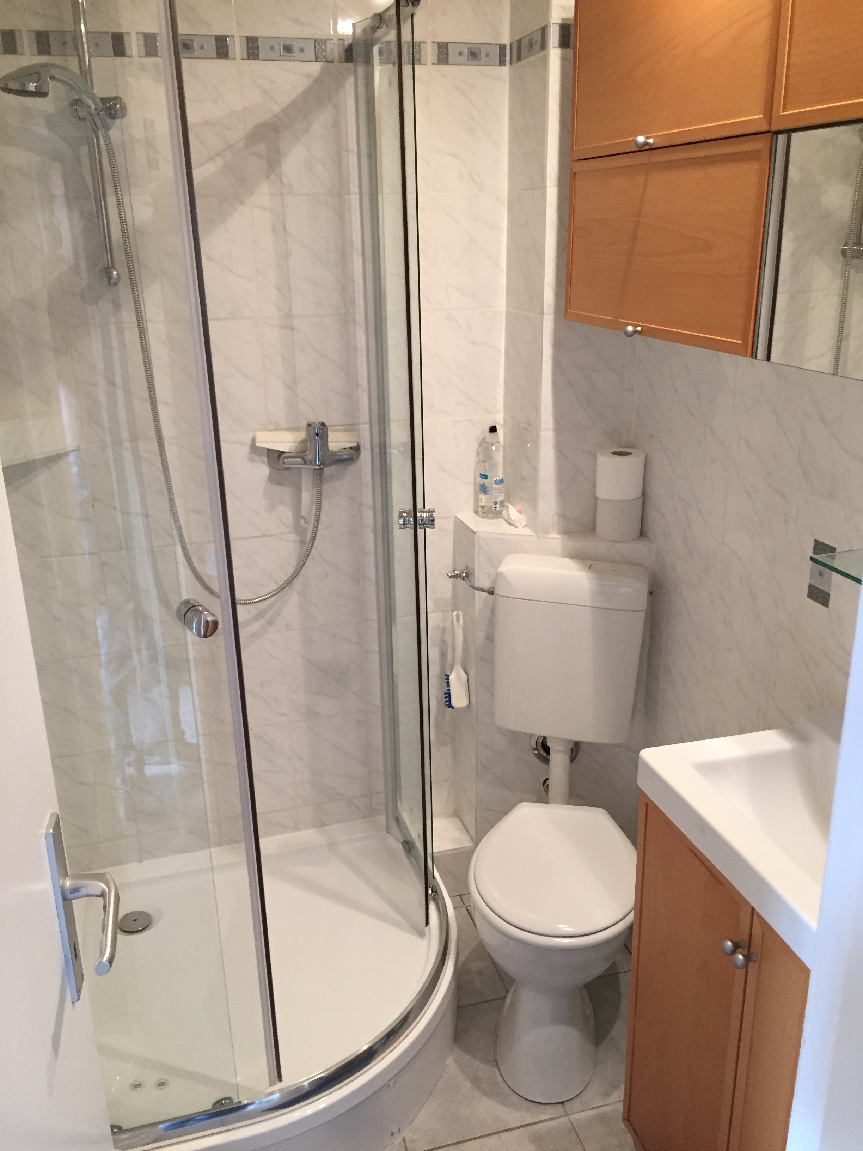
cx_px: 432
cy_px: 576
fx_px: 964
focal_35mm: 29
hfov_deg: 48.2
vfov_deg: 61.7
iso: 200
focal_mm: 4.15
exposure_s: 1/33
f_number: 2.2
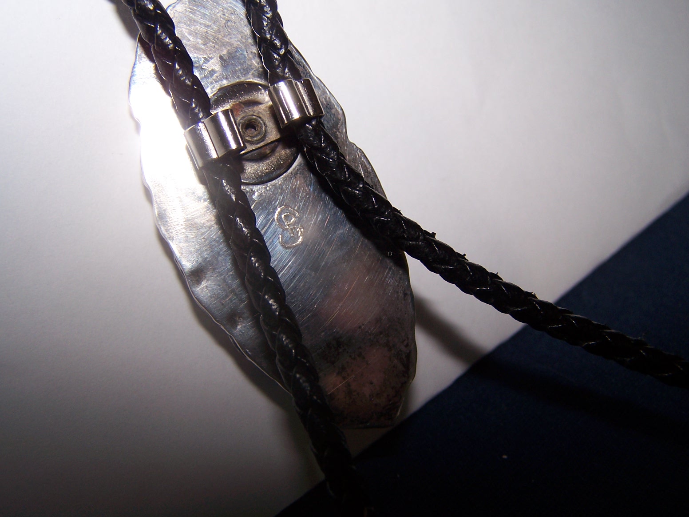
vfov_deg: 37.7
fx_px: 756
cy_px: 258
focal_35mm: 38
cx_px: 344
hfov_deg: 49.0
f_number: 2.8
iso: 80
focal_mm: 6.3
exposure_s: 1/60
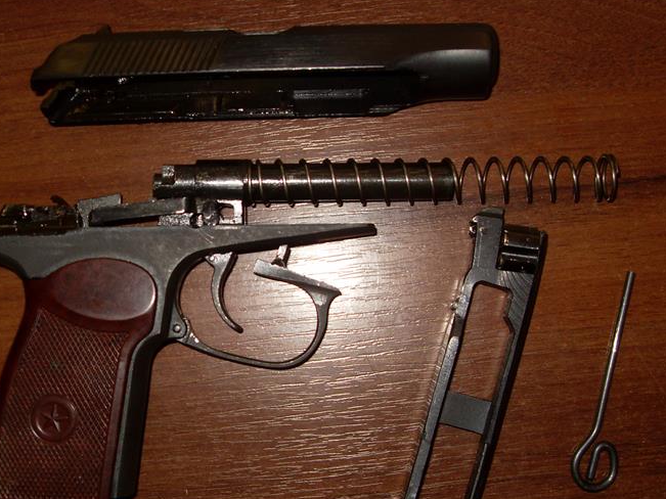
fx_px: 827
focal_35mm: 43
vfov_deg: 33.6
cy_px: 276
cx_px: 328
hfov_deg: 43.9
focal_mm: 6.3
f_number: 2.8
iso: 100
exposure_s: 1/45
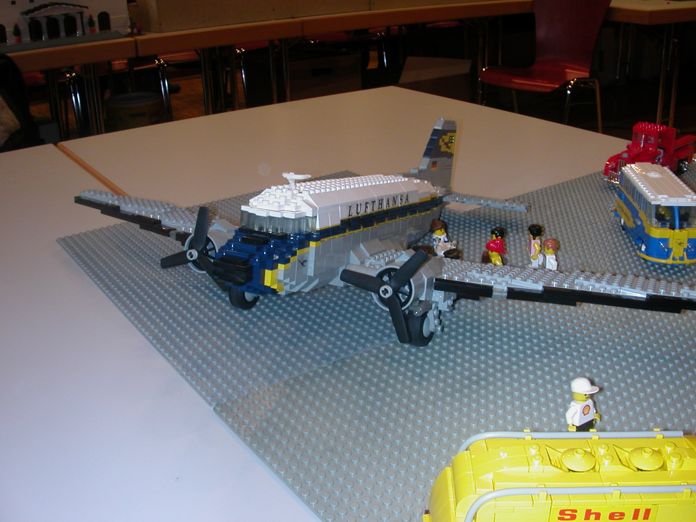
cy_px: 261
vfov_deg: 38.7
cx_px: 348
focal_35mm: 37
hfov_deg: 50.1
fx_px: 744
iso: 100
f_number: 4.5
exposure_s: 1/30
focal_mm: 5.6
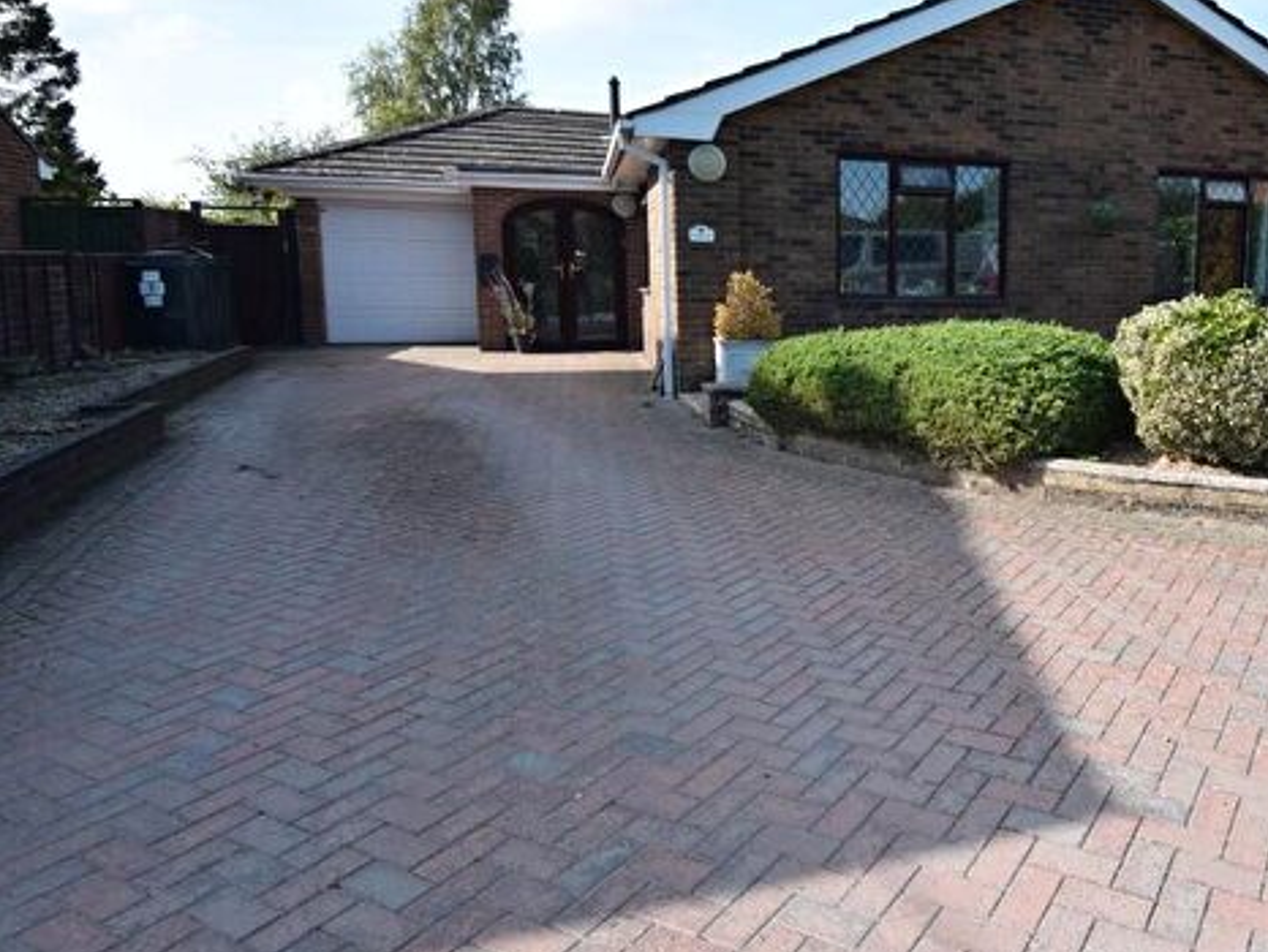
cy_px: 389
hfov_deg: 63.4
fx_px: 953
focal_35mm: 26
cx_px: 947
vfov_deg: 52.8
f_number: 9
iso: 200
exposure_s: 1/320
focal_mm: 12
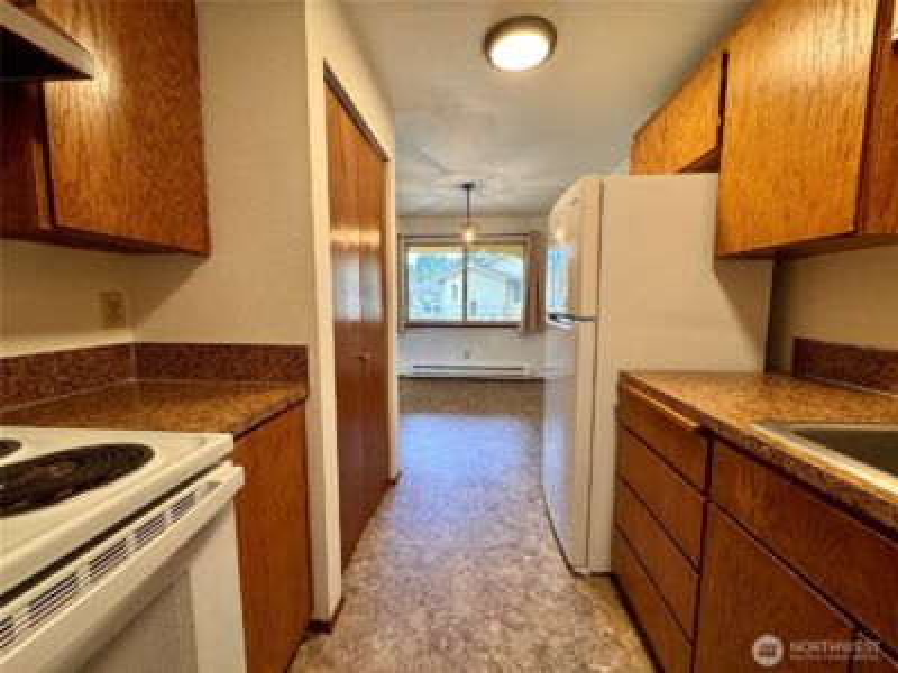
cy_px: 336
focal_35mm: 14
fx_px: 363
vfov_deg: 85.7
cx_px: 449
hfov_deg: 102.1
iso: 200
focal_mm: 2.22
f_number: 2.2
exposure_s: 1/120
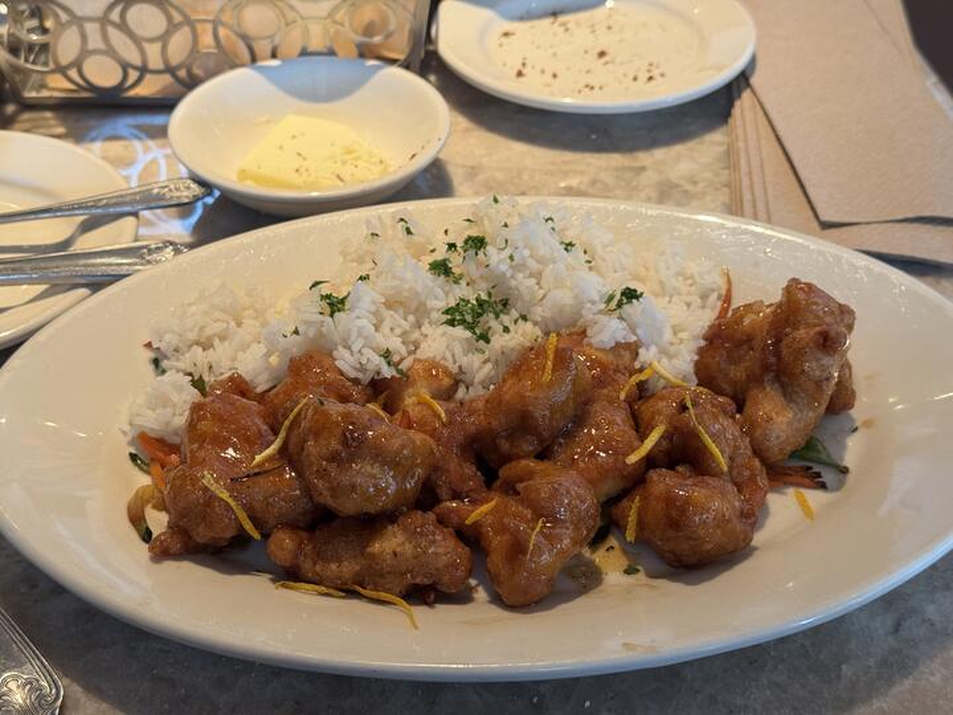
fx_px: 1321
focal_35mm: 48
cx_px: 476
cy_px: 358
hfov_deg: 39.7
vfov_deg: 30.3
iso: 250
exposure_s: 1/60
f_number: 1.78
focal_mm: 6.76
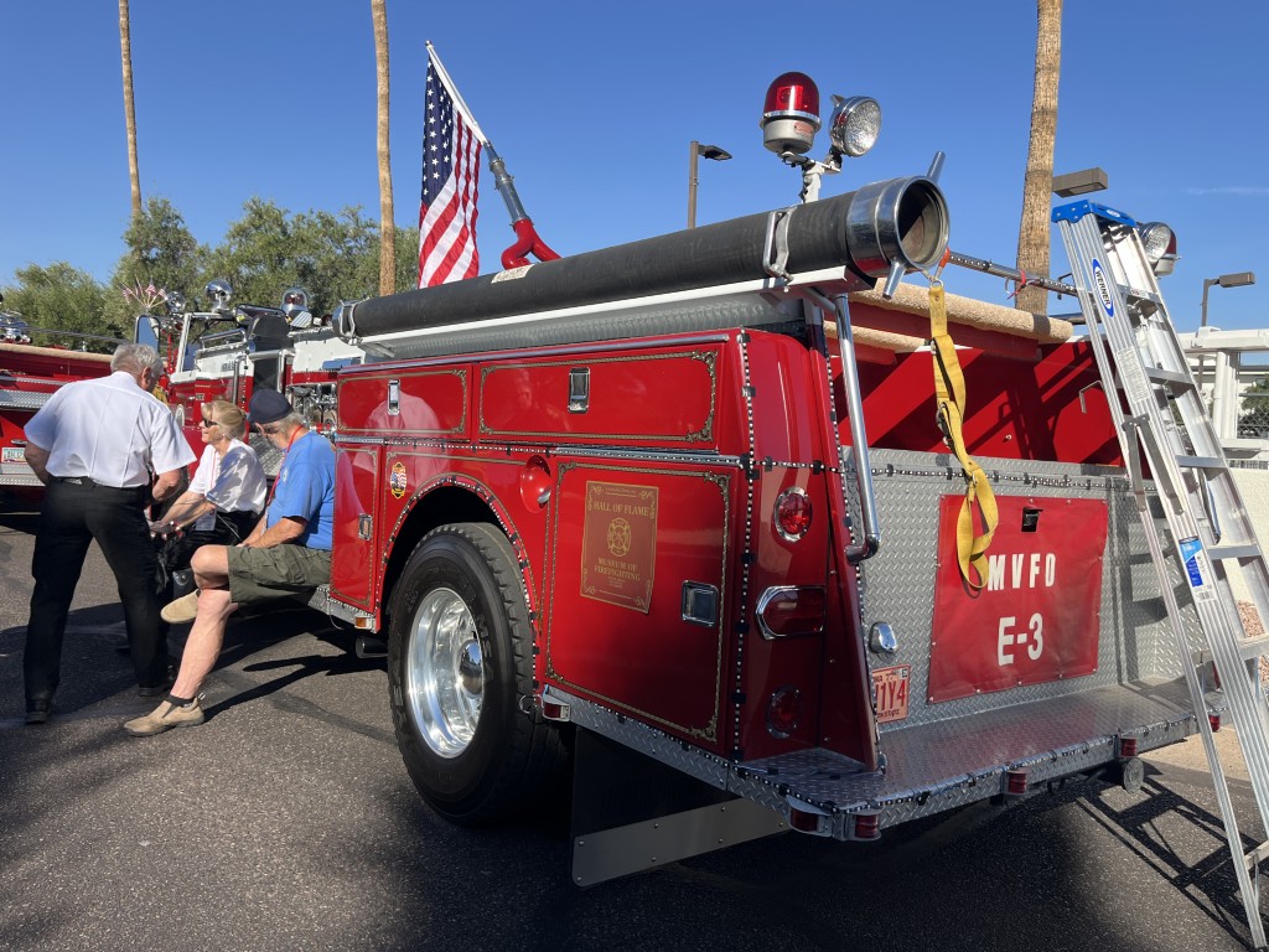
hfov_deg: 67.3
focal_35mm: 26
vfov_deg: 53.1
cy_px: 476
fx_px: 953
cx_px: 634
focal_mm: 5.1
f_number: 1.6
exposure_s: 1/2309
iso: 50
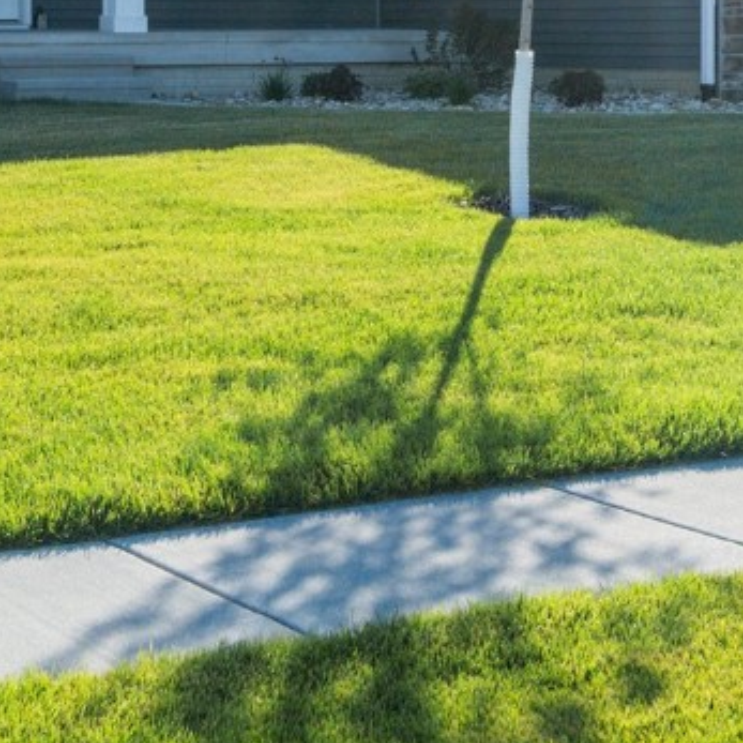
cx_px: 370
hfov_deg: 18.1
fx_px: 2331
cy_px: -26
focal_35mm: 96
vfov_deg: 17.6
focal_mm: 34
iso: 800
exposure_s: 1/800
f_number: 10
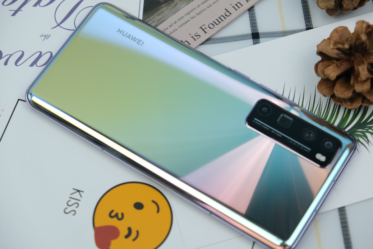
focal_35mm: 83
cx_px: 186
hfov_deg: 24.5
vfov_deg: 16.5
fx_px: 860
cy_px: 124
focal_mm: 55
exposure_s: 1/100
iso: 400
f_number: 4
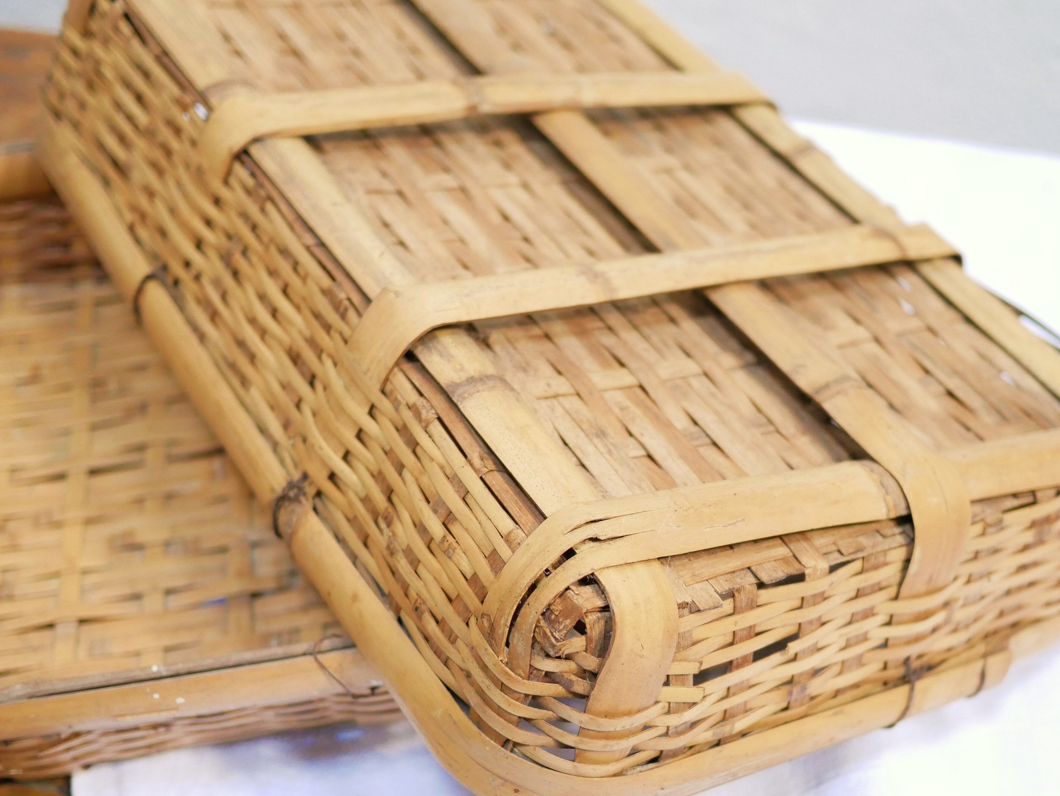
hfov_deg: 36.8
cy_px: 514
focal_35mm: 52
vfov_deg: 27.9
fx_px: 1593
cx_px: 594
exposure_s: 1/60
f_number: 1.7
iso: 1600
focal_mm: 20
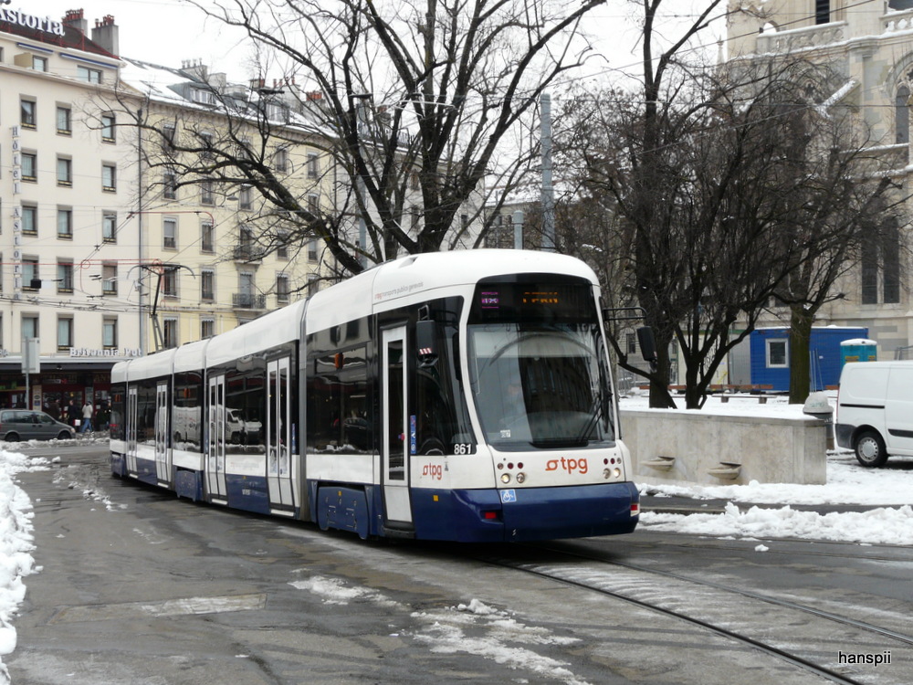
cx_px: 456
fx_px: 1266
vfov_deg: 30.3
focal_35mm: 48
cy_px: 342
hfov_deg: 39.7
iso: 100
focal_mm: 7.9
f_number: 5
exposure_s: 1/250
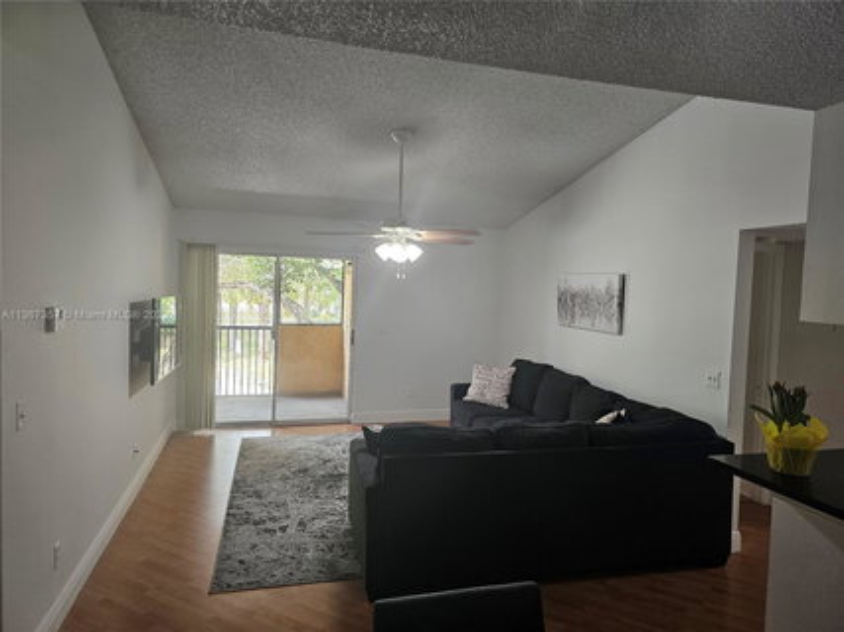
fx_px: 561
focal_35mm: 23
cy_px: 316
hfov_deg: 73.9
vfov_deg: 58.9
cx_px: 422
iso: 160
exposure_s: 1/120
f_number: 1.7
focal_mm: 6.3
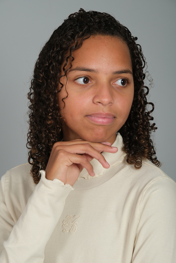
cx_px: 88
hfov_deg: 11.4
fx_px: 880
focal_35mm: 120
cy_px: 132
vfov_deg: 17.1
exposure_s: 1/200
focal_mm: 80
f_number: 8
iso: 200
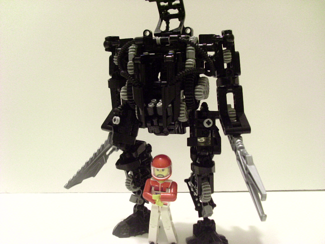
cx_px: 162
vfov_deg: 37.7
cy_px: 122
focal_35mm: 38
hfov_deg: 49.0
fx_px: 357
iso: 200
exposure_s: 1/8
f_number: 3
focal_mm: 6.3
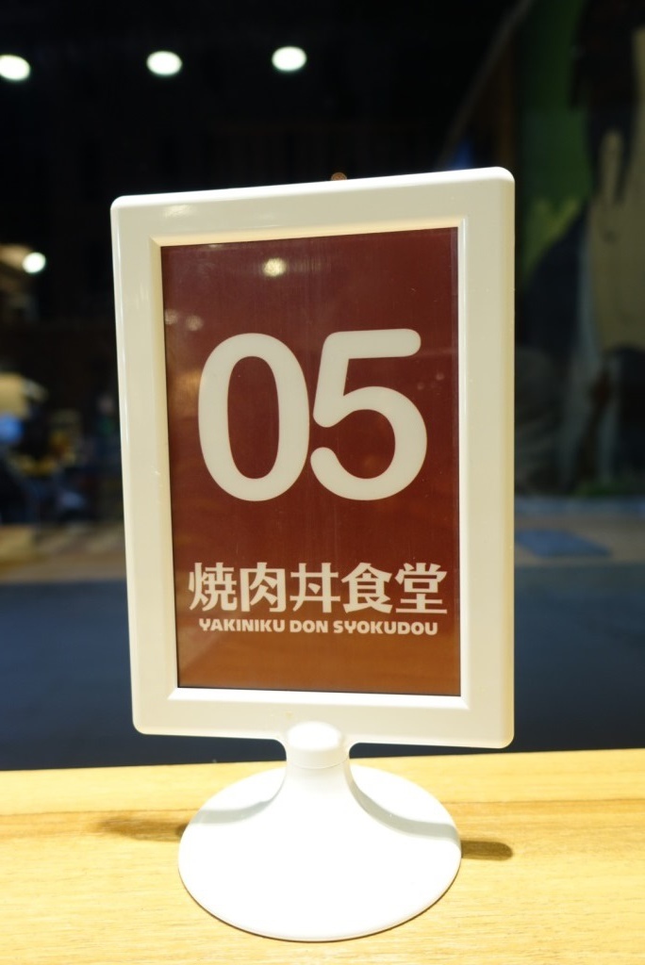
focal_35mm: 25
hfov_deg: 51.3
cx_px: 322
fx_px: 671
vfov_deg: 71.5
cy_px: 482
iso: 200
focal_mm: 9.33
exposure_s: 1/25
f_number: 2
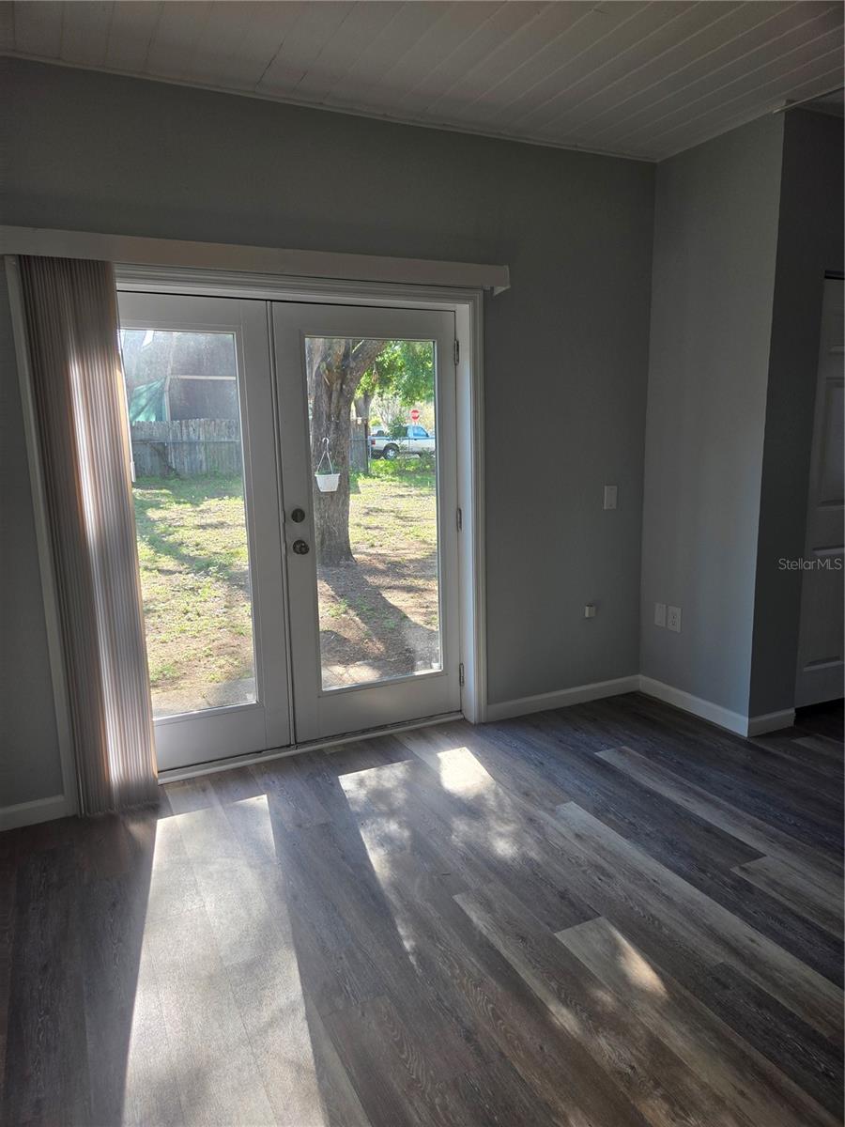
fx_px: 749
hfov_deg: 58.9
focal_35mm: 23
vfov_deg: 73.9
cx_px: 422
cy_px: 564
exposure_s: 1/180
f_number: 1.8
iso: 50
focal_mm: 5.4
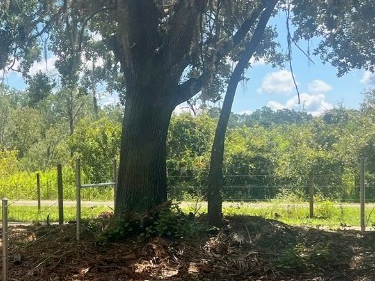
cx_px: -2
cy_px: 178
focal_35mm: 71
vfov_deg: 20.7
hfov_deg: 26.0
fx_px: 769
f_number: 1.6
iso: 50
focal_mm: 5.1
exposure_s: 1/1647
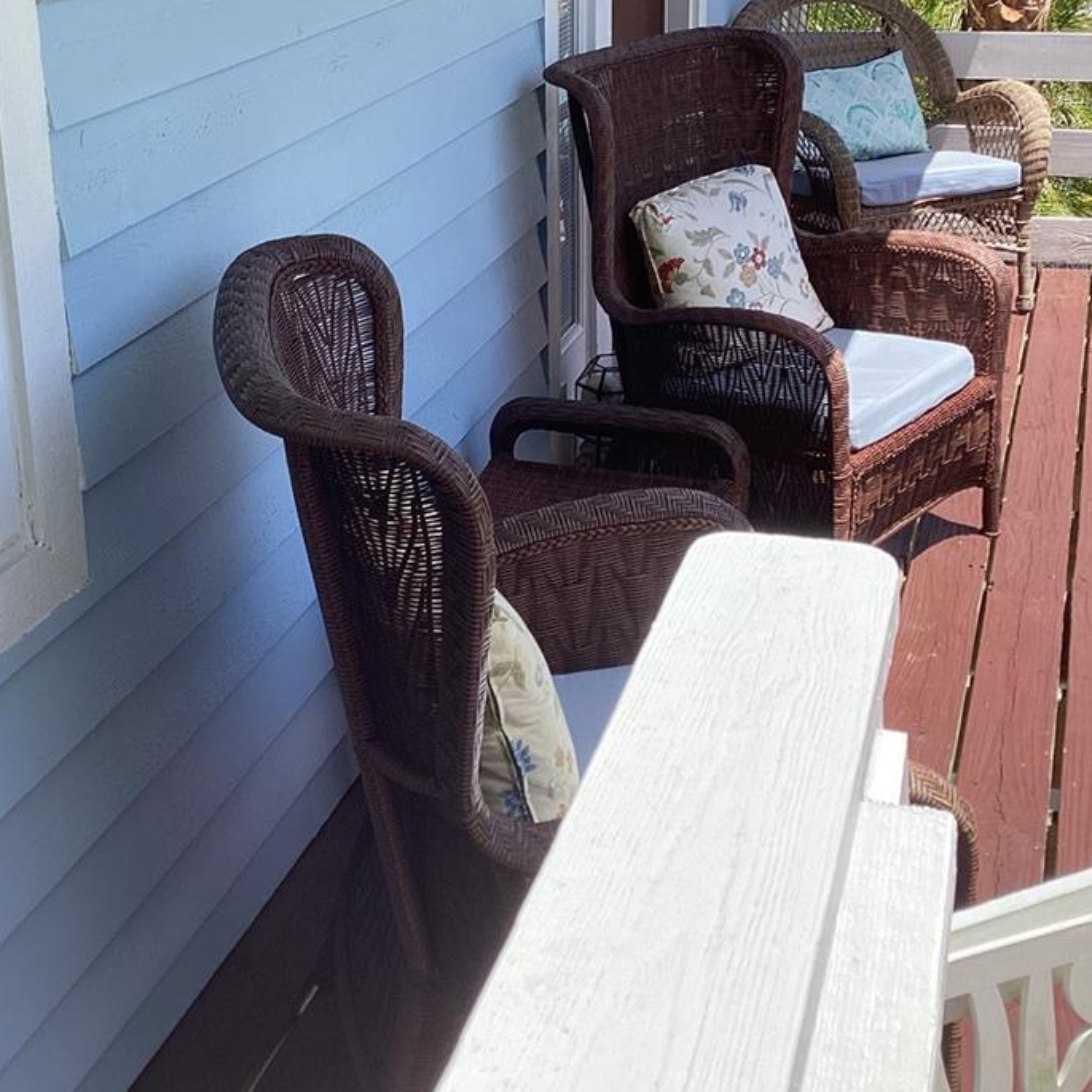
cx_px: 395
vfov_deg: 34.6
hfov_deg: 35.1
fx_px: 1713
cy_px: 266
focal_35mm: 48
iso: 25
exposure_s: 1/562
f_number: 2.4
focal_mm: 3.3
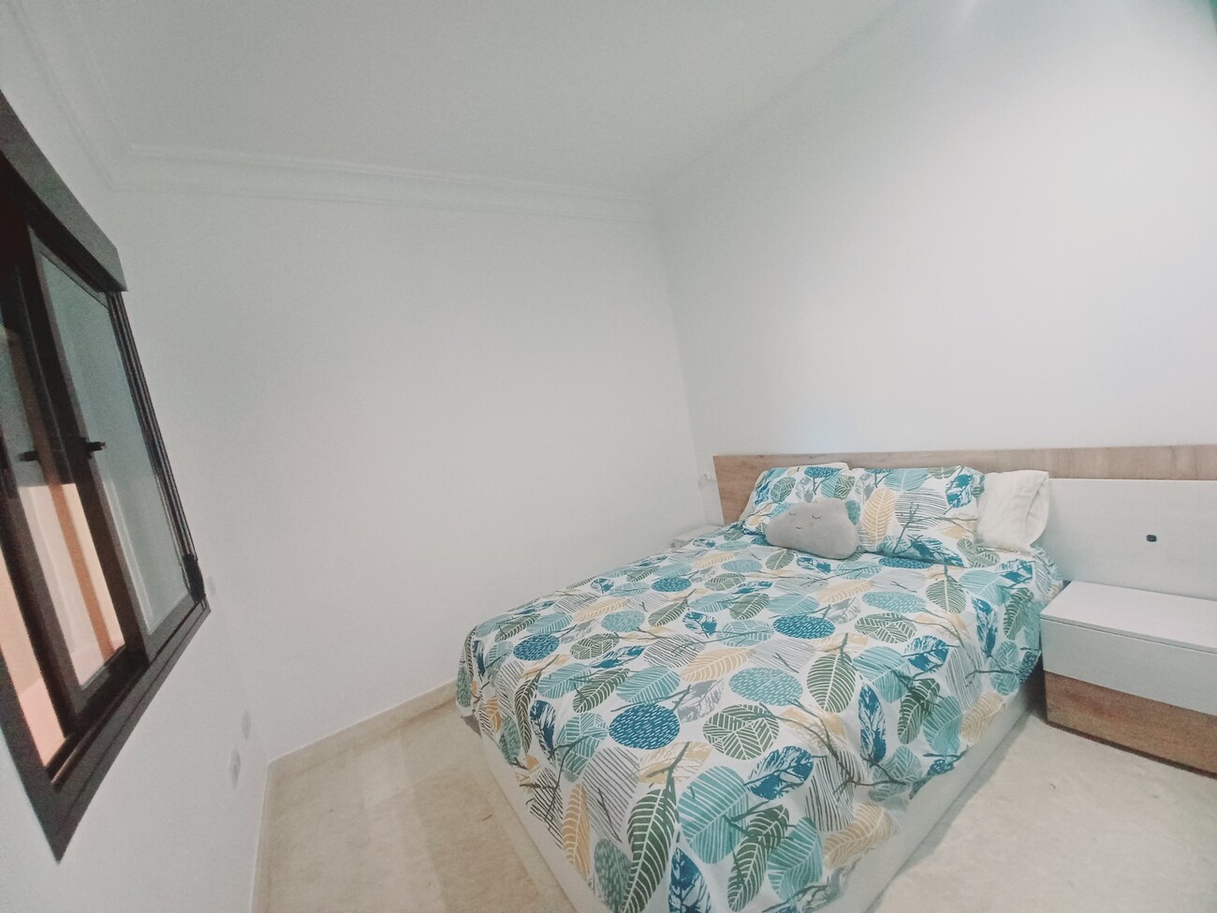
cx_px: 608
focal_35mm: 13
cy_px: 456
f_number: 2.2
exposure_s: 1/33
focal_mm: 1.42
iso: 125
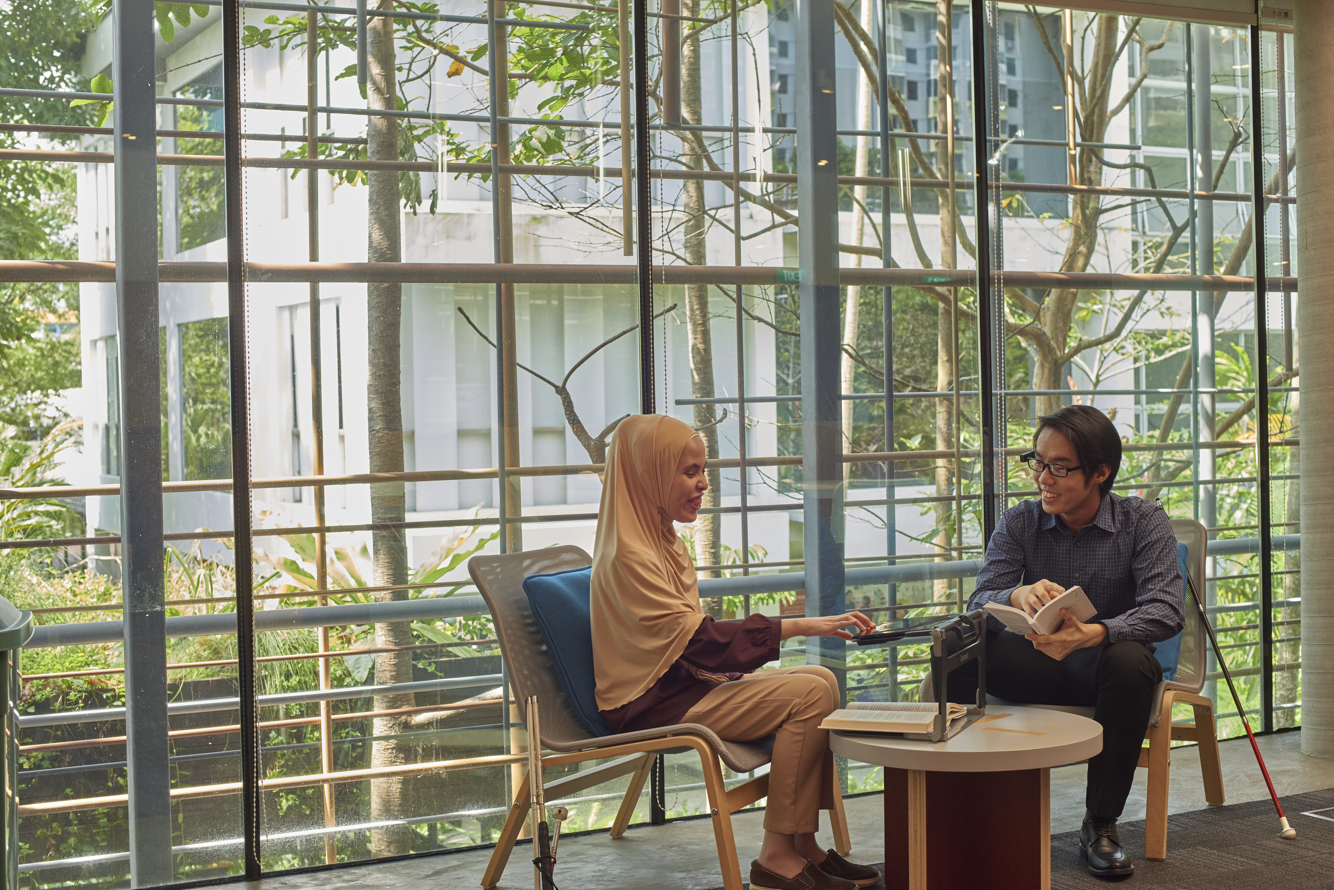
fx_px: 1853
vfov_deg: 27.0
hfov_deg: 39.6
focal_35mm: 50
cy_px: 445
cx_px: 667
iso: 1600
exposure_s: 1/100
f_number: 5.6
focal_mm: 50
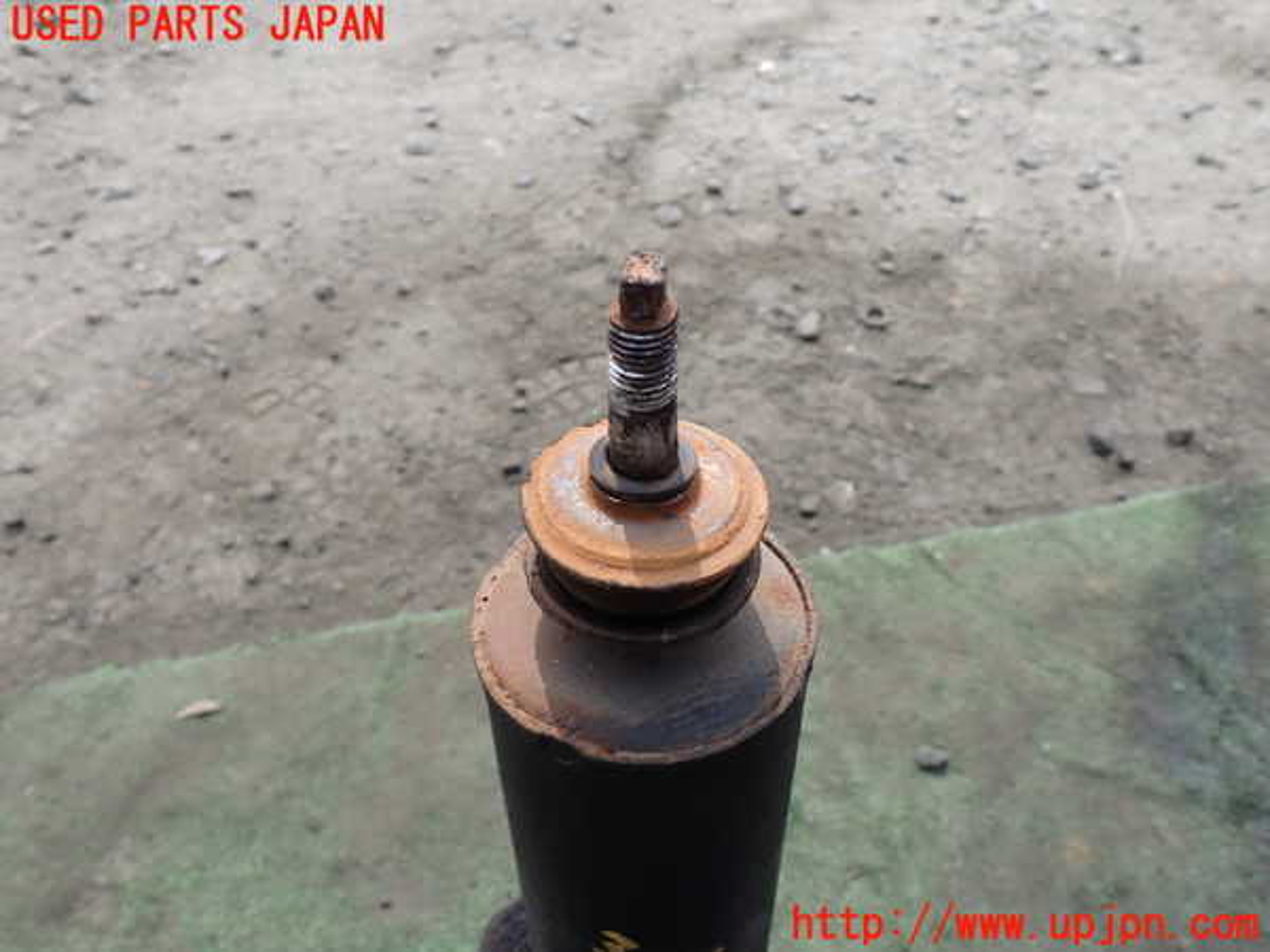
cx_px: 635
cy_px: 476
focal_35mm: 30
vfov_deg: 46.8
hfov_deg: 60.0
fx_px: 1101
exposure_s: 1/640
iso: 100
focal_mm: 5.4
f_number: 3.2
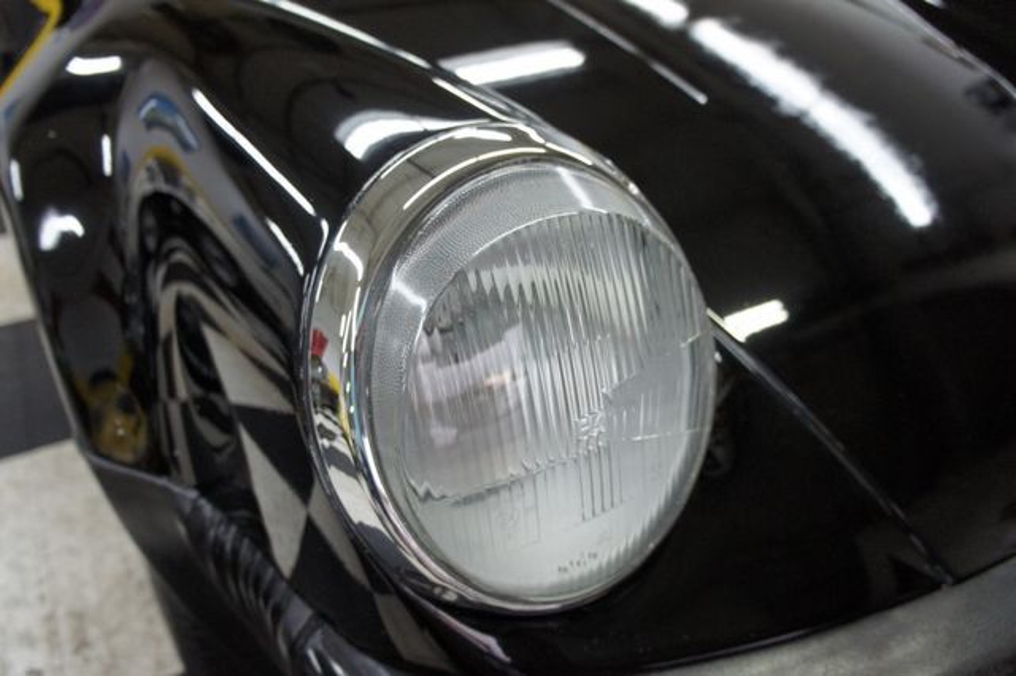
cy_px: 338
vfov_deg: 47.9
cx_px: 508
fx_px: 762
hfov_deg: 67.4
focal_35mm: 27
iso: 1000
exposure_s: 1/125
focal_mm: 18
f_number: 3.5
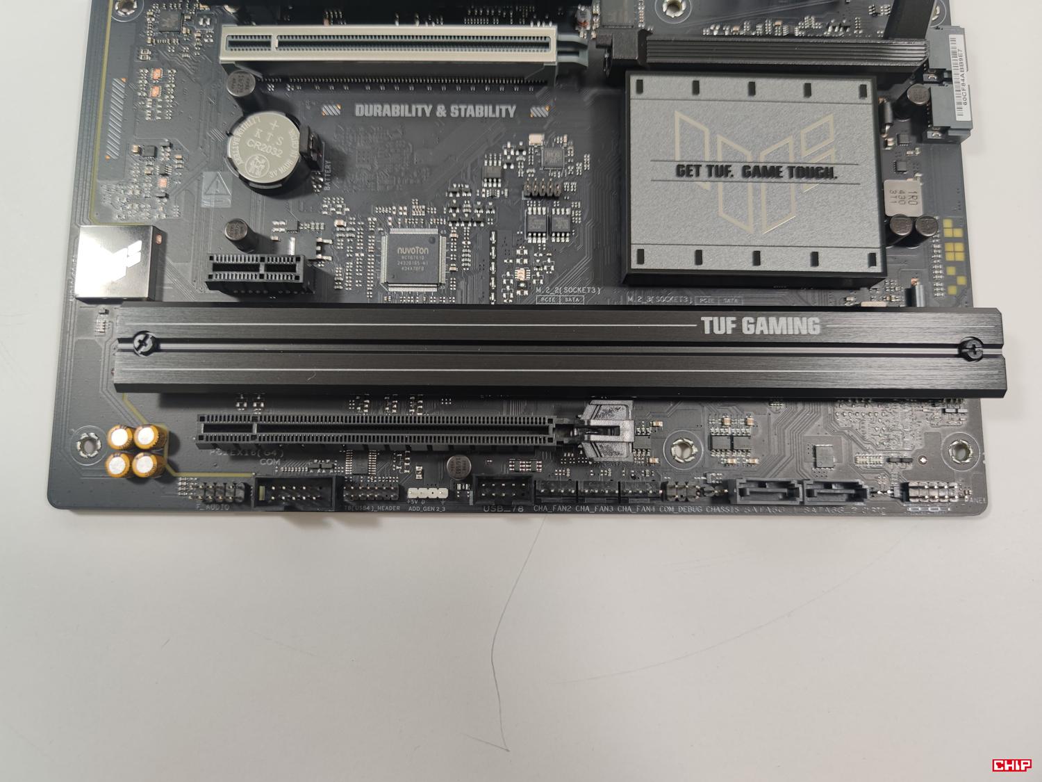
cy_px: 391
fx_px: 753
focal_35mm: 25
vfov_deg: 54.9
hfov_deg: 69.4
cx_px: 521
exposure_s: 1/100
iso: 62
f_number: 1.85
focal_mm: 6.78
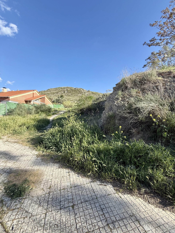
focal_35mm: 14
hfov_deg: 85.7
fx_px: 94
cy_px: 116
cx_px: 88
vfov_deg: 102.1
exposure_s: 1/751
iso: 50
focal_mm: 2.22
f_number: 2.2
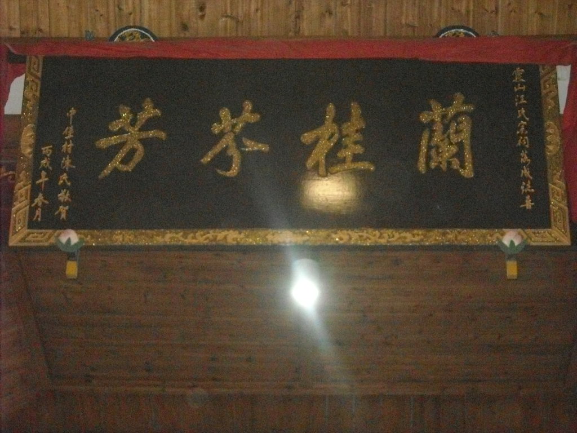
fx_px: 1400
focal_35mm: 84
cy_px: 216
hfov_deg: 23.3
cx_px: 288
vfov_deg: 17.6
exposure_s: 1/60
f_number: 4.1
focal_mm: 13.73
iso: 1467
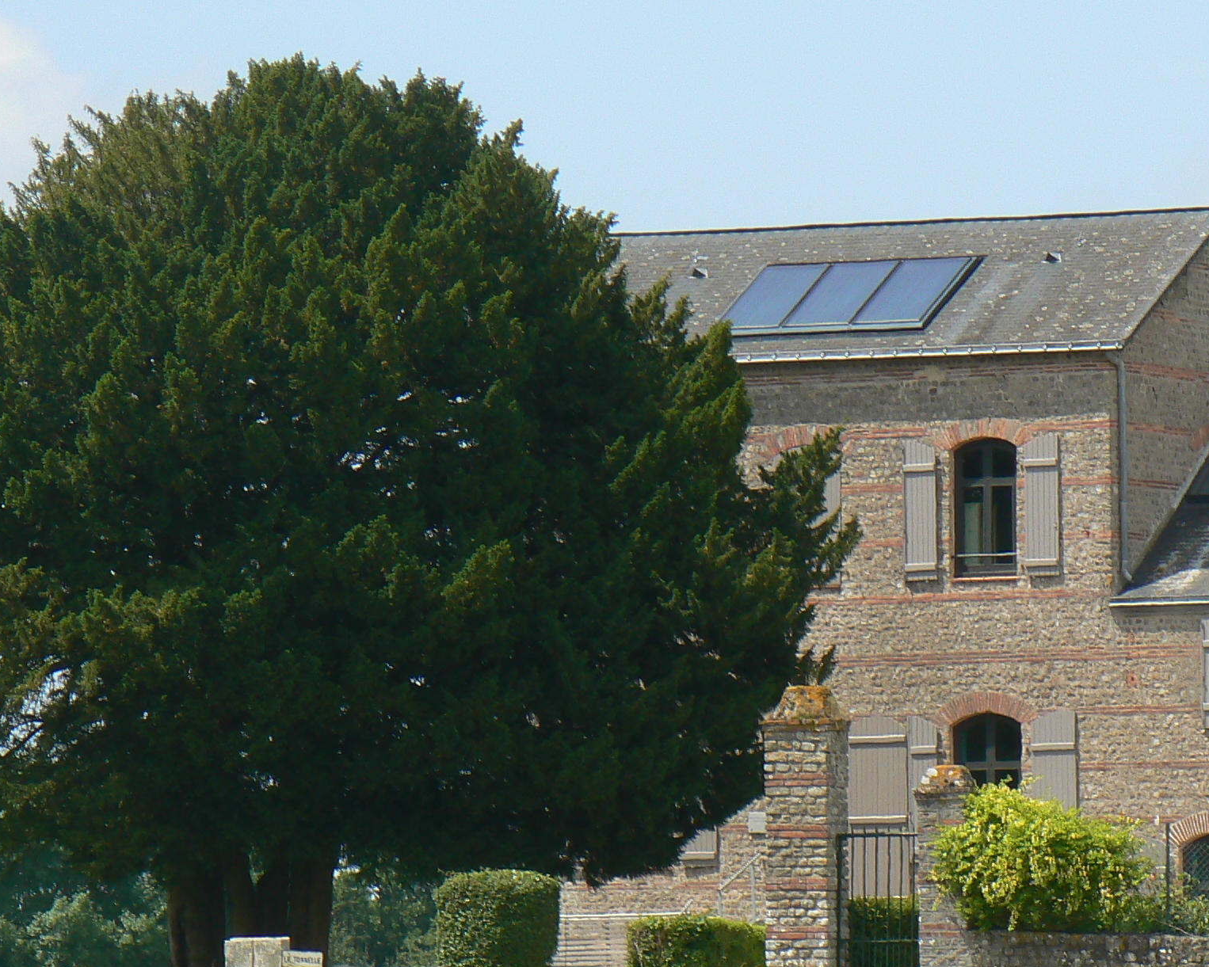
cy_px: 583
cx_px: 776
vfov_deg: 4.6
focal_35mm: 335
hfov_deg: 5.8
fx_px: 11988
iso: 80
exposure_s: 1/400
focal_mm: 31
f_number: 5.6
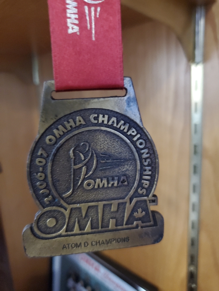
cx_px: 110
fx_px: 219
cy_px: 146
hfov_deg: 53.1
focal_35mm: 26
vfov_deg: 67.3
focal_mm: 4.3
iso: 640
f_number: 1.5
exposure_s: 1/10
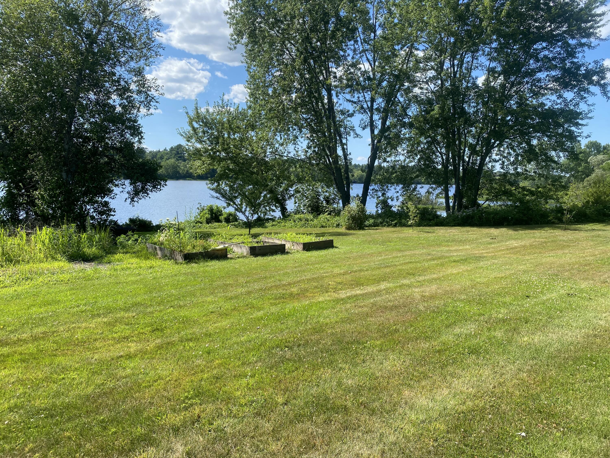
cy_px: 229
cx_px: 305
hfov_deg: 67.3
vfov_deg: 53.1
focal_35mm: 26
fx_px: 458
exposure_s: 1/1377
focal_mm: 4.25
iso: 32
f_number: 1.8
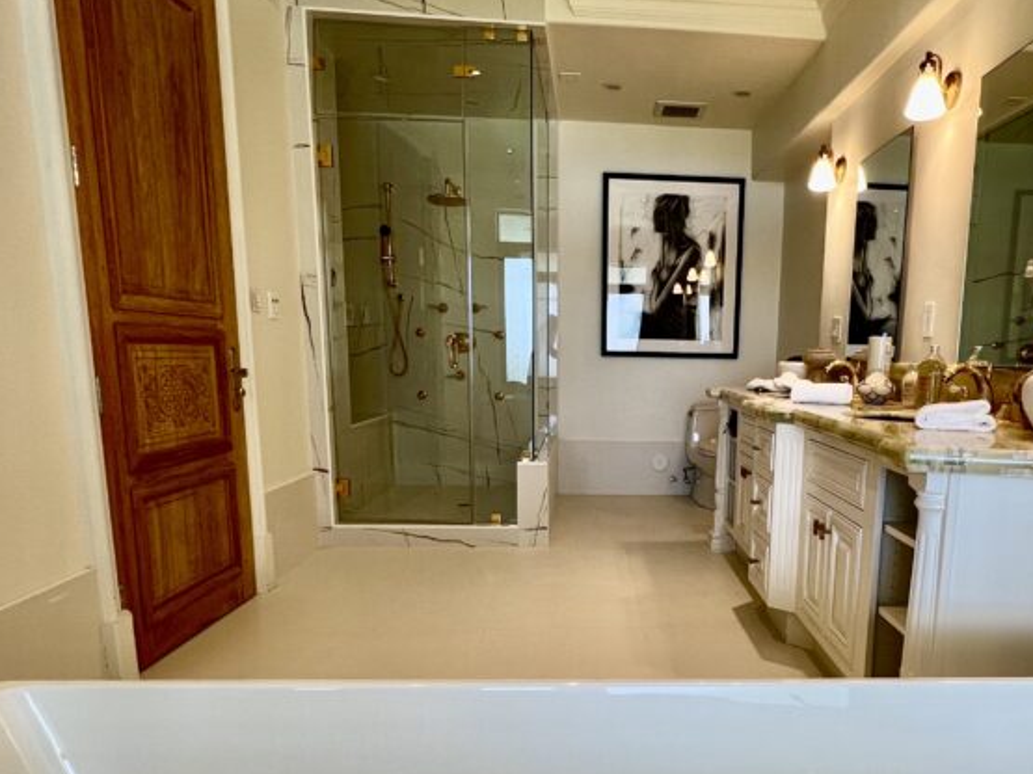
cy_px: 495
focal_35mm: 24
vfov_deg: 56.0
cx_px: 655
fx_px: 716
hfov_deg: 70.3
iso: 100
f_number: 1.8
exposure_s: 1/120
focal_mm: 1.57
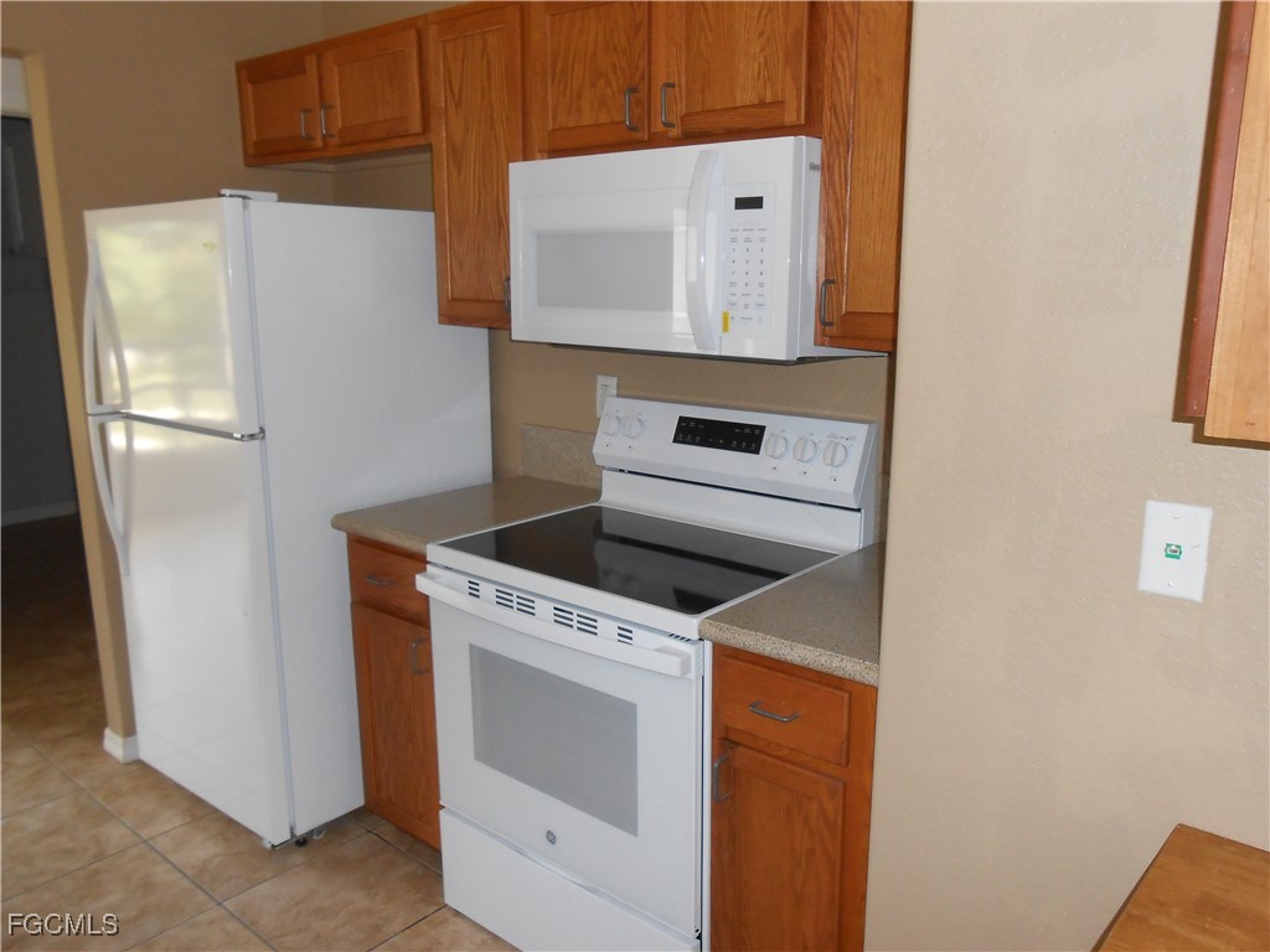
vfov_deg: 53.1
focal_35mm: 26
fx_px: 954
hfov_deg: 67.3
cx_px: 635
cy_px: 476
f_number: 3.5
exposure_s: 1/25
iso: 200
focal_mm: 4.6
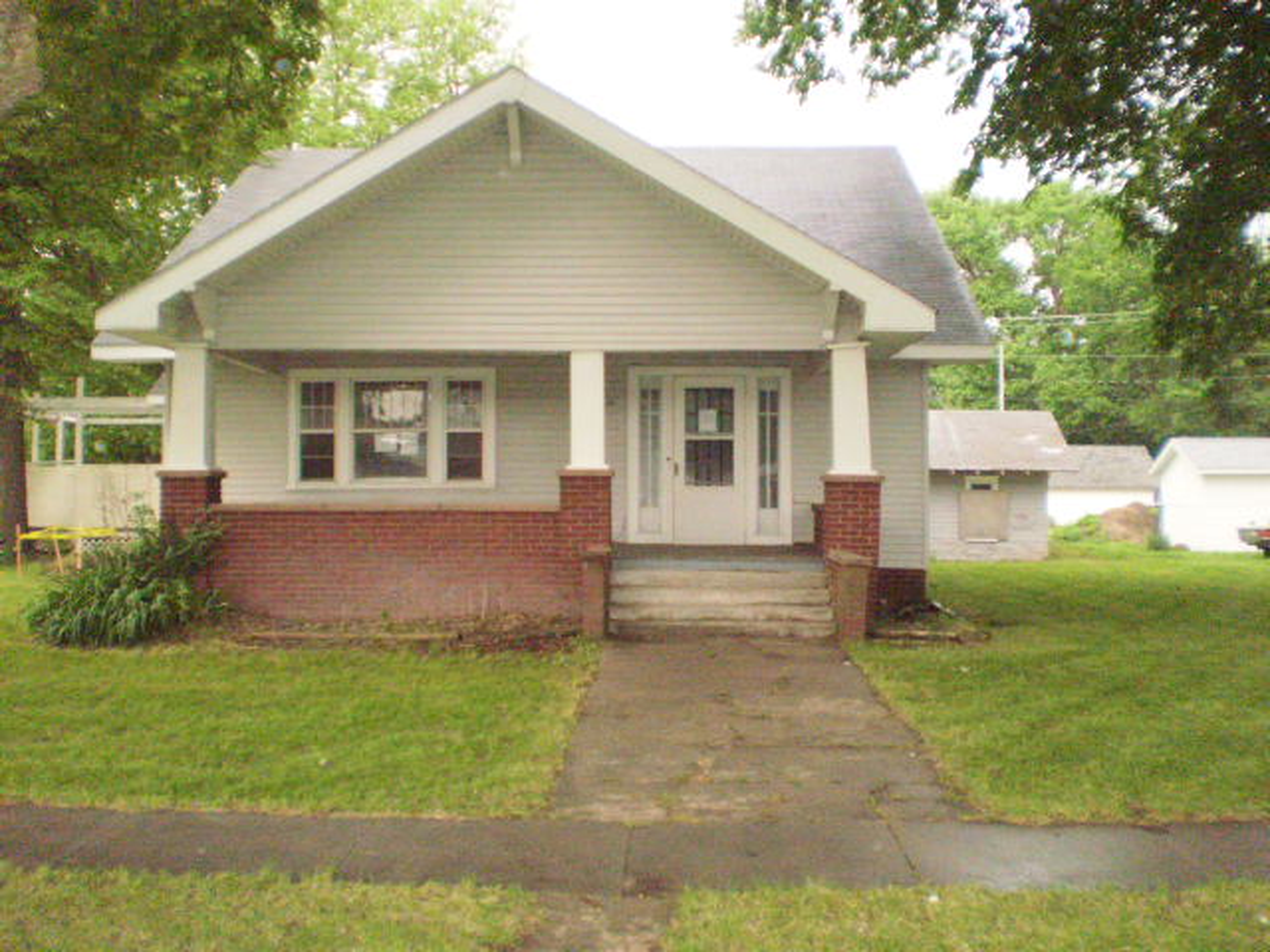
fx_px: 1321
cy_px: 476
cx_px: 635
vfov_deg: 39.7
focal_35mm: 36
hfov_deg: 51.4
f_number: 3.1
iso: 1000
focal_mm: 6.3
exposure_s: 1/250
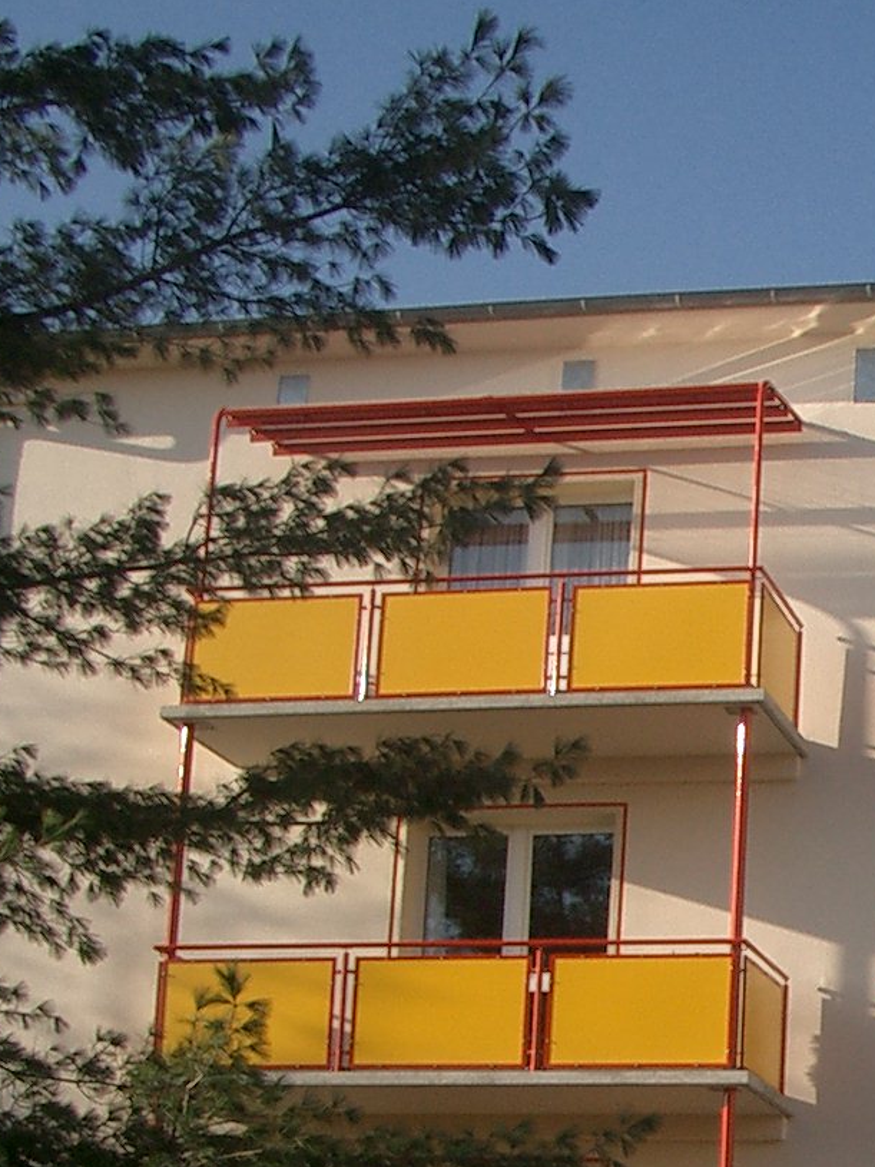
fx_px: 2967
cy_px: 1047
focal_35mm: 88
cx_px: 1033
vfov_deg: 21.8
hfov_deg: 16.2
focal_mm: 5.8
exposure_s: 1/400
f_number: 4.3
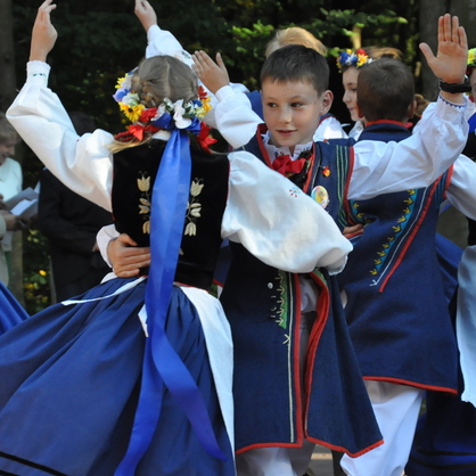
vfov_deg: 10.1
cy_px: 240
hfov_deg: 10.1
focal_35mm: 173
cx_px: 204
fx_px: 2691
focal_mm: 80
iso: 1250
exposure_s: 1/400
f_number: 5.3
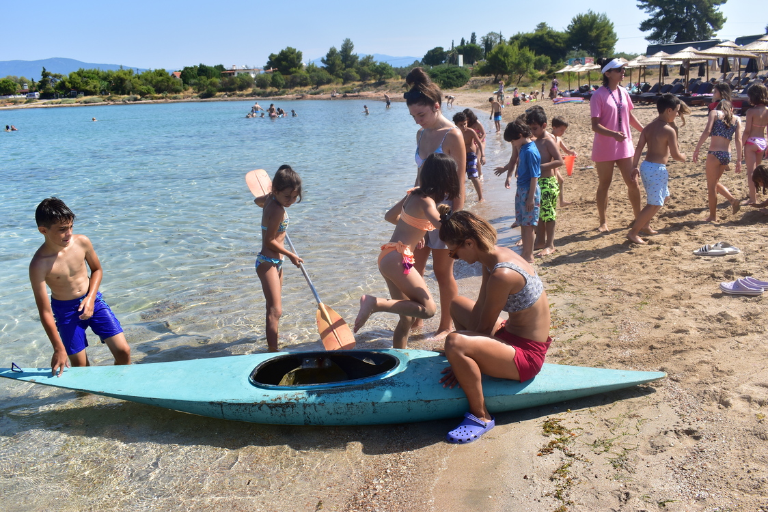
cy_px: 256
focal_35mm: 32
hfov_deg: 59.5
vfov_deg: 41.7
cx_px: 384
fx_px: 672
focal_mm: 21
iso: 100
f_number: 8
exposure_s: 1/320
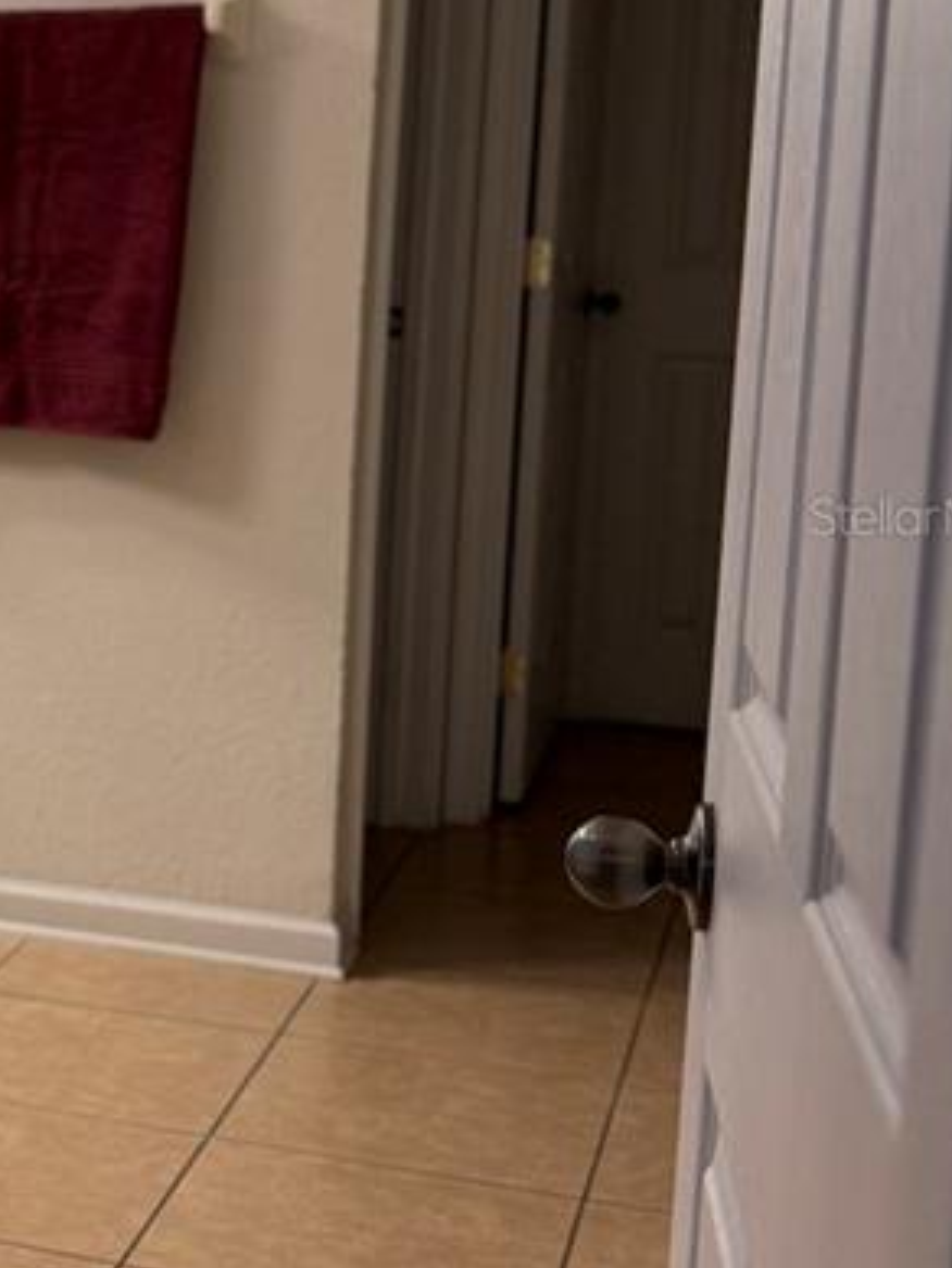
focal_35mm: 74
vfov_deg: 26.3
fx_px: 2712
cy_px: 515
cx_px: -427
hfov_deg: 18.0
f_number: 1.78
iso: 125
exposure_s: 1/120
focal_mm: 6.76
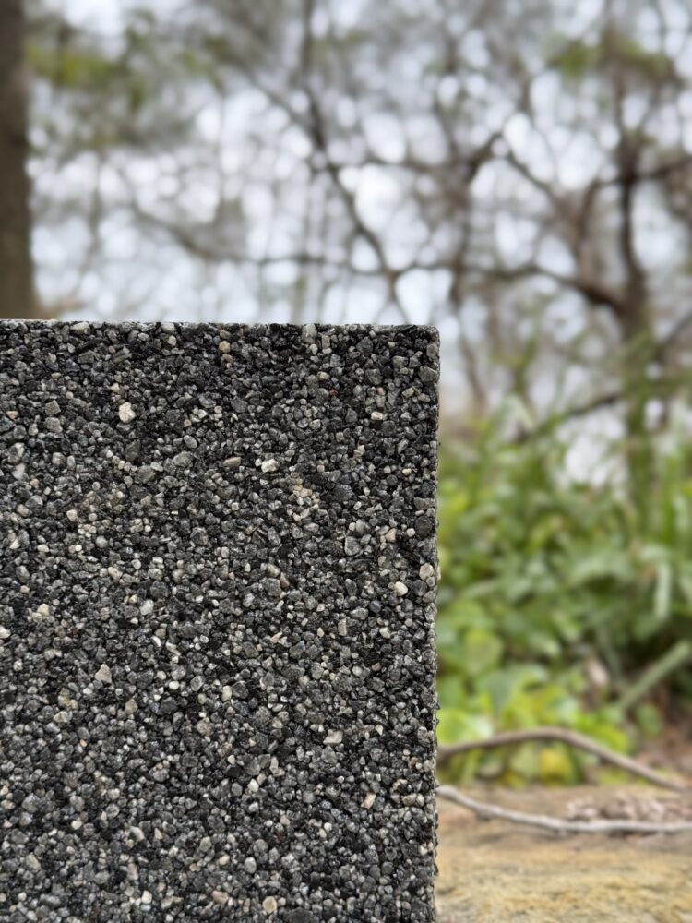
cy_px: 462
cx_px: 346
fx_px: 1279
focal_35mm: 48
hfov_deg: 30.3
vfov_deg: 39.7
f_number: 1.78
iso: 100
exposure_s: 1/280
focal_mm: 6.76
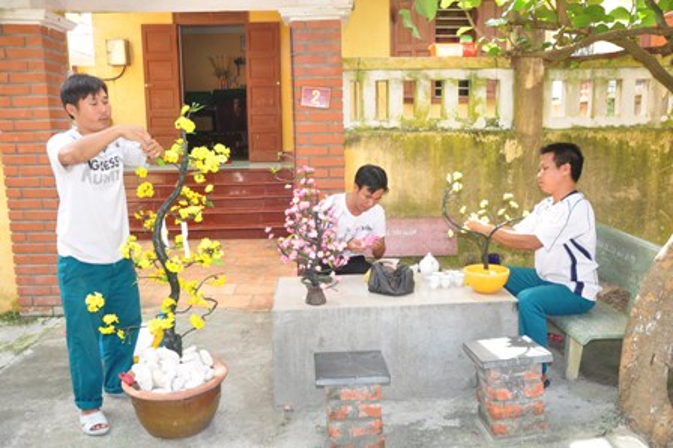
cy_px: 224
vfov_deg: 41.7
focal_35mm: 32
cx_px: 336
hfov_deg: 59.5
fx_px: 588
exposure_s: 1/200
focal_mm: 21
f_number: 4
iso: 400
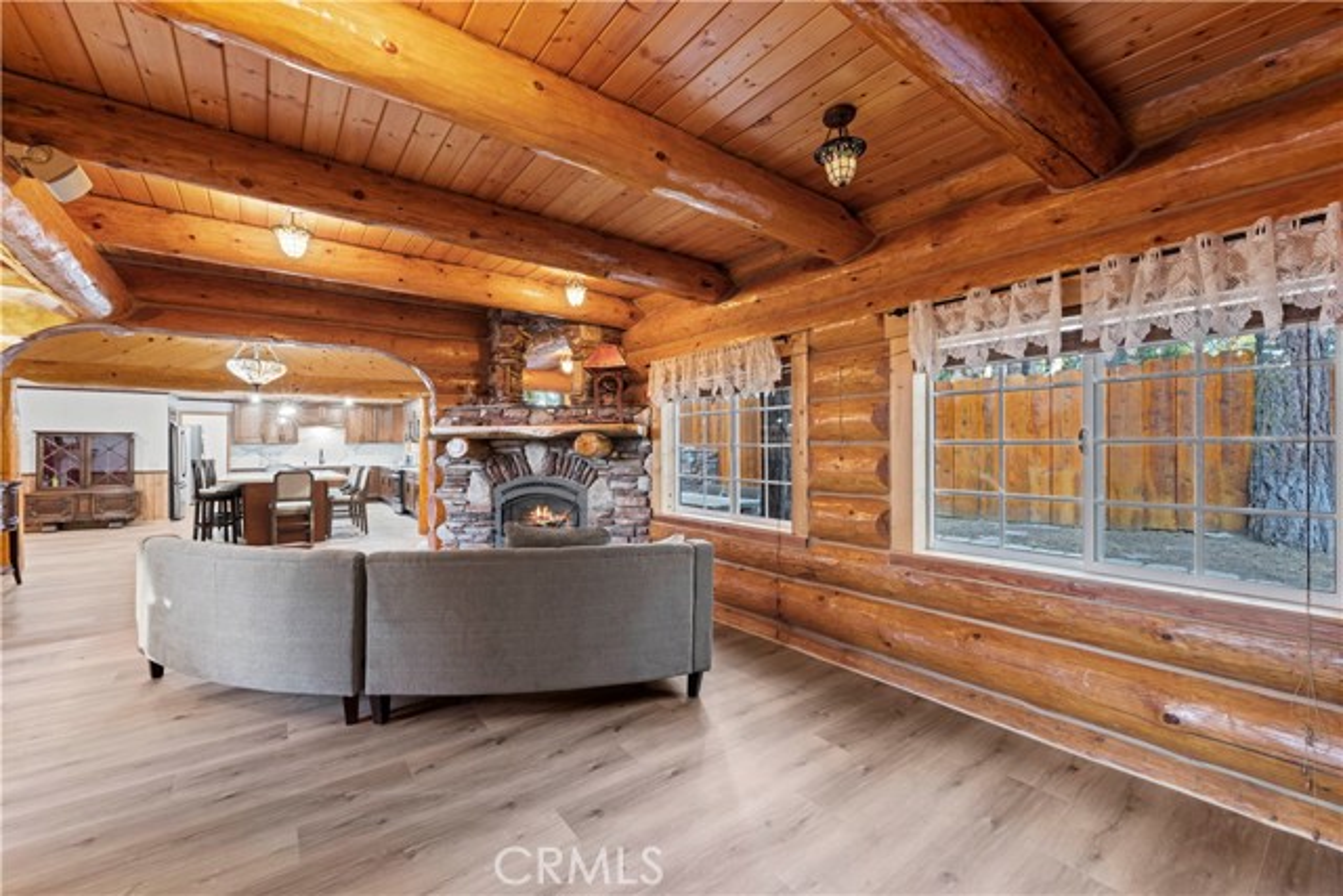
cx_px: 672
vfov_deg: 81.2
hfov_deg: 104.2
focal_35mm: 14
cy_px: 448
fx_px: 522
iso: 320
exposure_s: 2.5
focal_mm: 14
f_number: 8
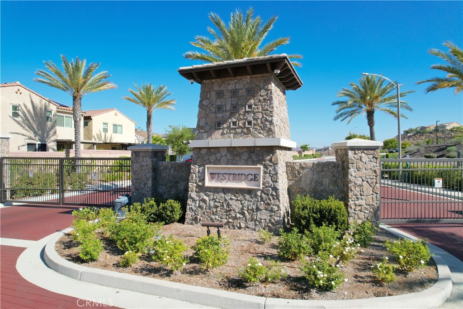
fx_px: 283
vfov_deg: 57.2
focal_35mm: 22
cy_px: 154
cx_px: 232
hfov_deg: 78.6
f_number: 2.8
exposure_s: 1/2000
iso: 130
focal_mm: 8.38
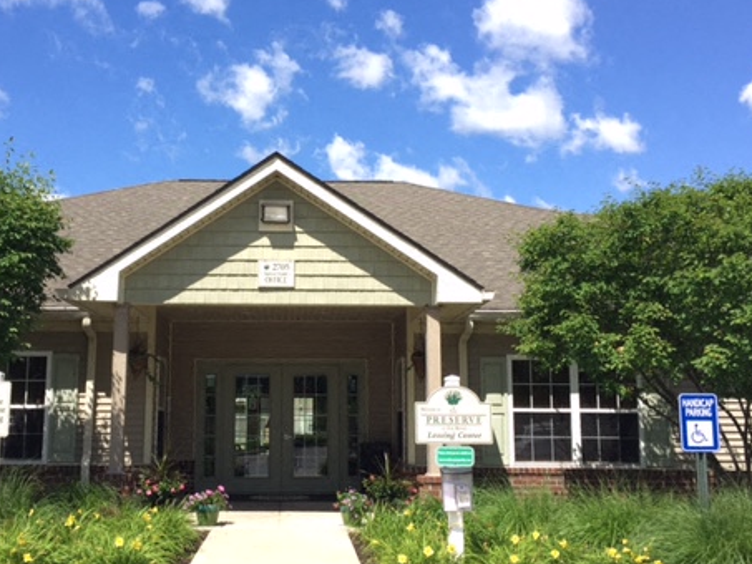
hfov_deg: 45.5
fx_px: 891
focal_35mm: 41
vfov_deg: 35.1
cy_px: 294
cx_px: 295
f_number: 2.2
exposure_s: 1/898
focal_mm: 4.15
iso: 32
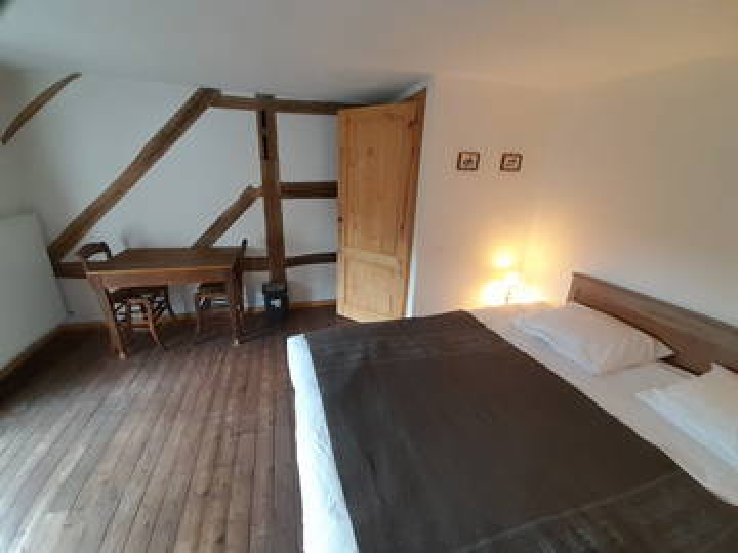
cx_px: 369
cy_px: 276
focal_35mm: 13
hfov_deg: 106.2
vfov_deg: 89.9
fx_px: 277
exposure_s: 1/50
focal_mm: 1.13
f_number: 2.2
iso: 250
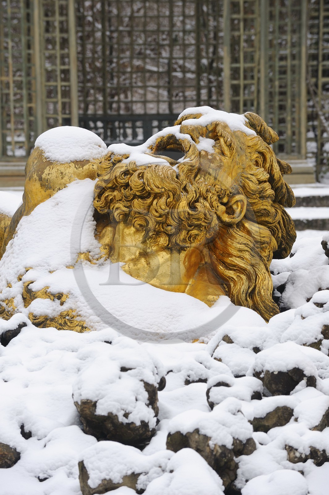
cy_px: 248
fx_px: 2746
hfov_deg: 6.9
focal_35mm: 200
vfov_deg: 10.3
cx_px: 164
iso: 400
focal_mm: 200
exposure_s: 1/160
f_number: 8
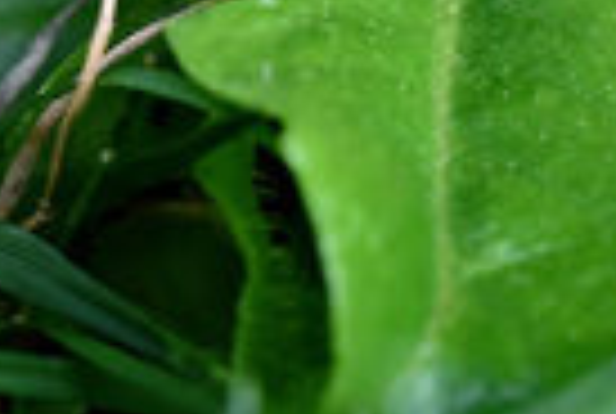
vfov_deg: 3.0
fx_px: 7888
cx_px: 953
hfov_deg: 4.4
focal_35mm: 460
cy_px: -448
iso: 1800
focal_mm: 105
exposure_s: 1/125
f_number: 14
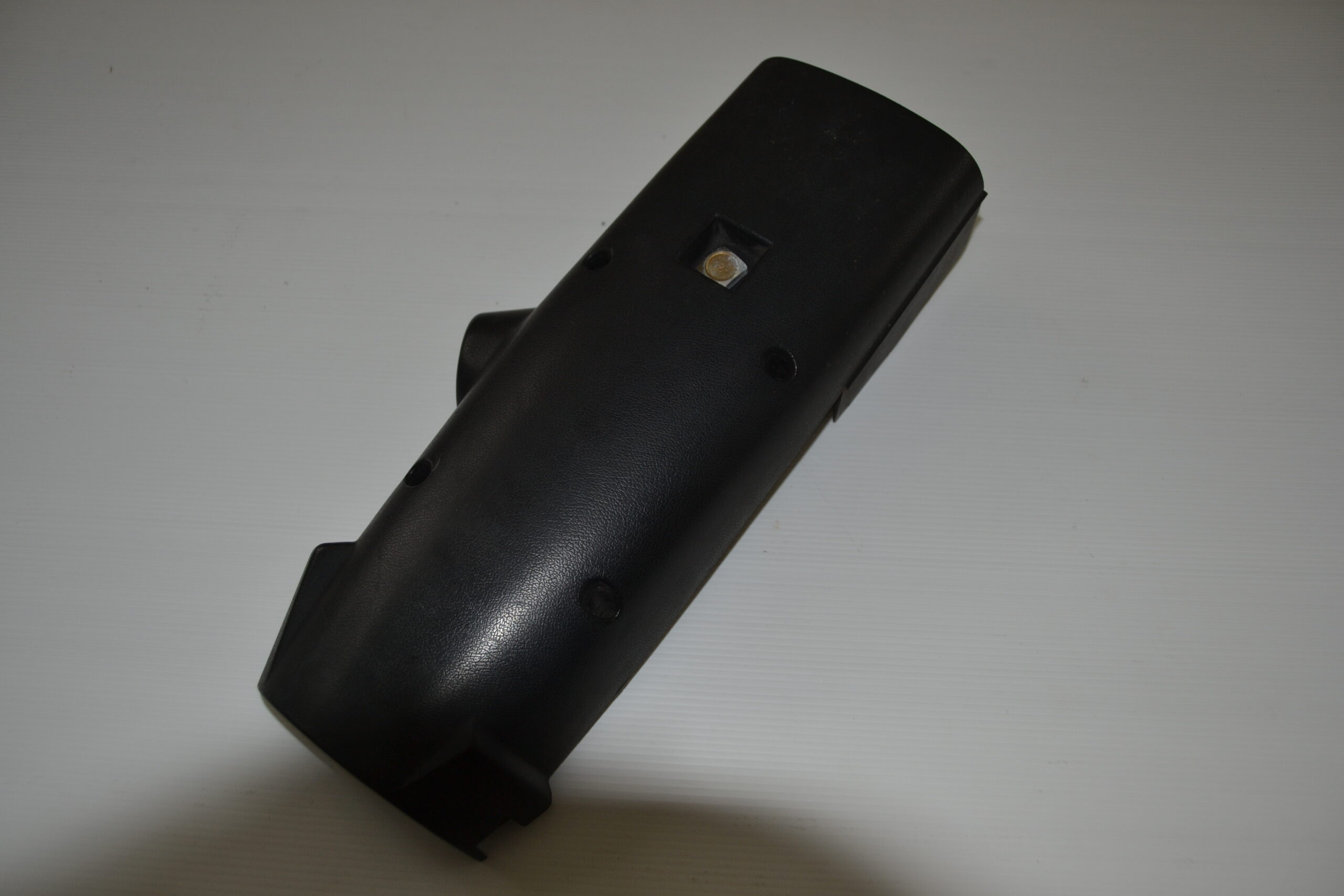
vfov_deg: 40.0
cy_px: 448
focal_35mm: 33
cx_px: 672
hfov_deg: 57.2
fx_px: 1232
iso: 220
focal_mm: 22
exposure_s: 1/60
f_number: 3.8
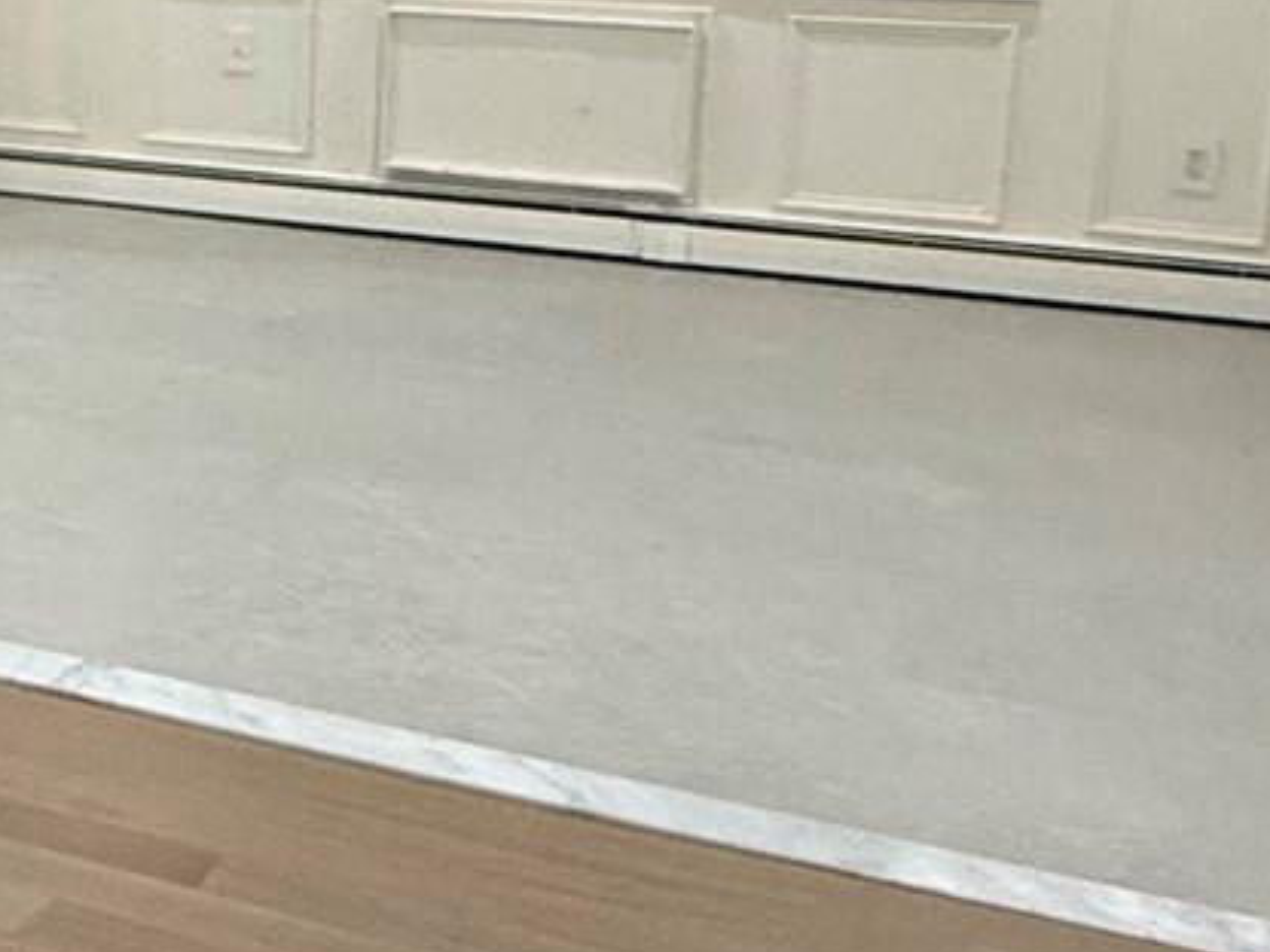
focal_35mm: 69
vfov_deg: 20.8
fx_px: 2531
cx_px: -846
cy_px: 67
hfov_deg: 21.4
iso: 320
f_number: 2.2
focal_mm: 2.22
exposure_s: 1/120
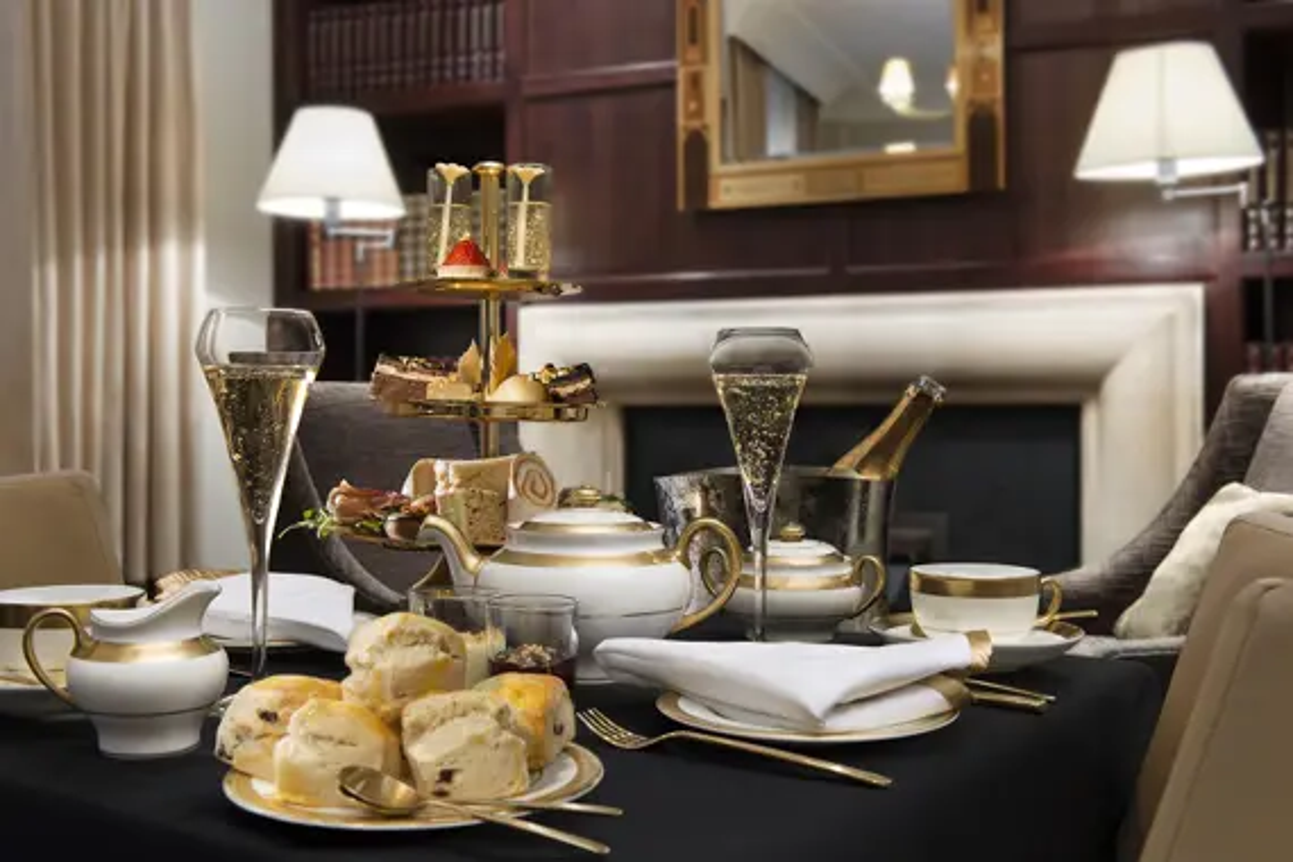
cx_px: 646
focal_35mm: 38
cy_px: 431
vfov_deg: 35.1
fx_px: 1365
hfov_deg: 50.7
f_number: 14
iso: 50
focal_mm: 38
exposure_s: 8
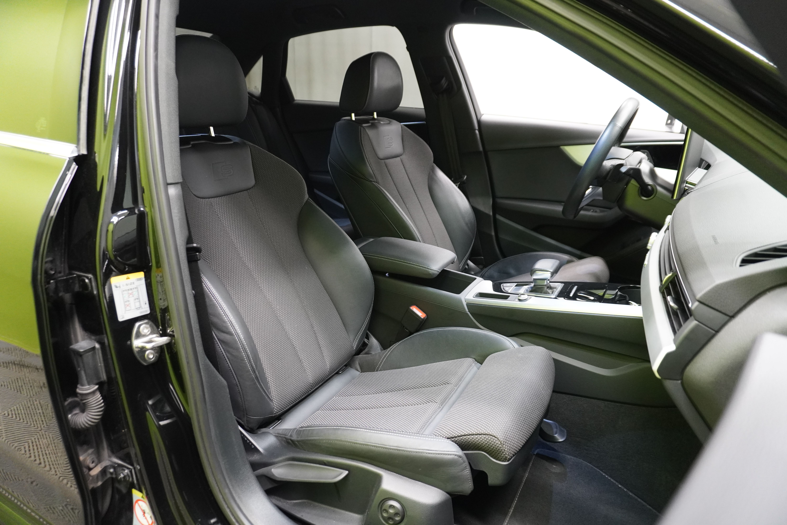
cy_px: 262
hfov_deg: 73.7
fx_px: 525
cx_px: 394
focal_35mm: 24
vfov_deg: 53.1
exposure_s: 1/30
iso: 1600
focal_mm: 16
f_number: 3.5
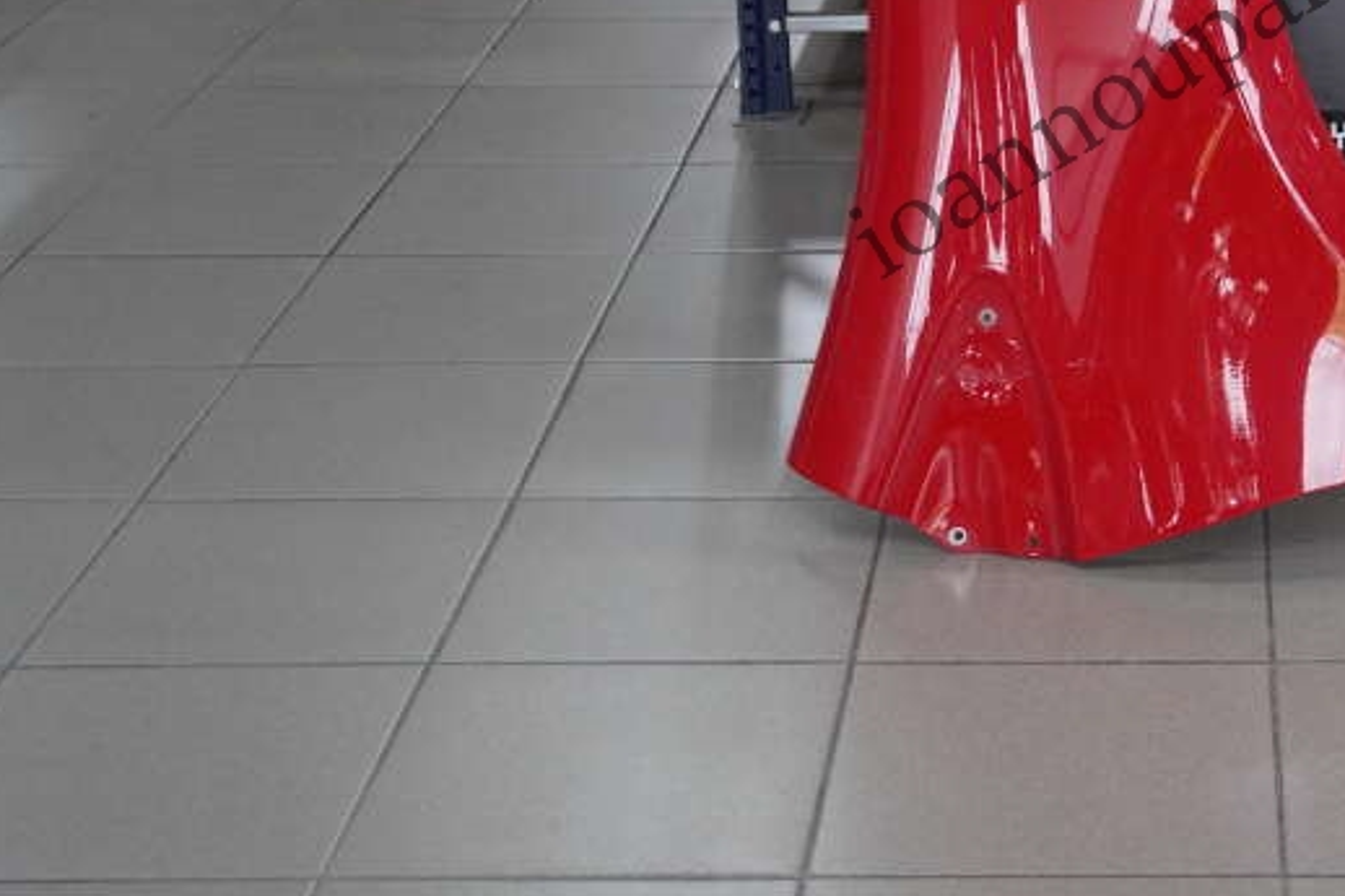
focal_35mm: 86
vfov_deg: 15.6
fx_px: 3214
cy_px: 43
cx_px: 1205
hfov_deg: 23.0
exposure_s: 1/160
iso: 2500
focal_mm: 27
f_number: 4.5
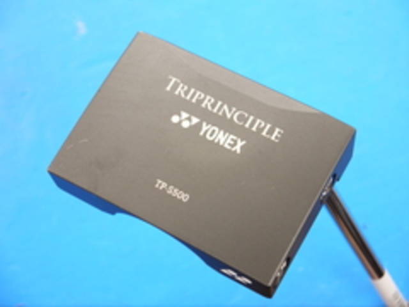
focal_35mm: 78
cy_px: 154
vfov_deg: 18.9
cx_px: 204
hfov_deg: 25.0
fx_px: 922
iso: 800
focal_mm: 39
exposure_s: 1/80
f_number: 5.5
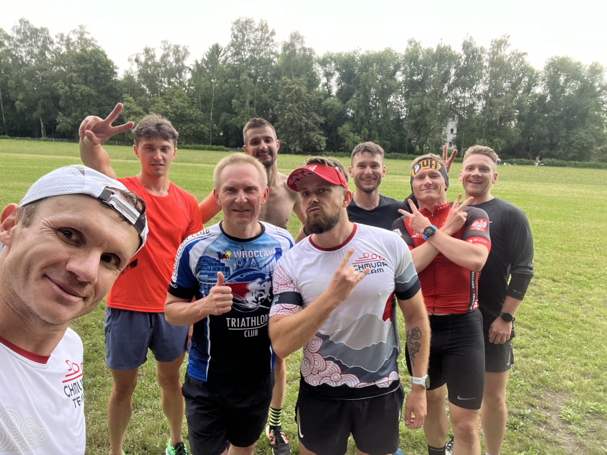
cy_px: 226
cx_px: 306
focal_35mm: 24
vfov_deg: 56.8
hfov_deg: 71.6
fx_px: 421
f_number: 2.2
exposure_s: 1/105
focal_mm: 2.71
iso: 100
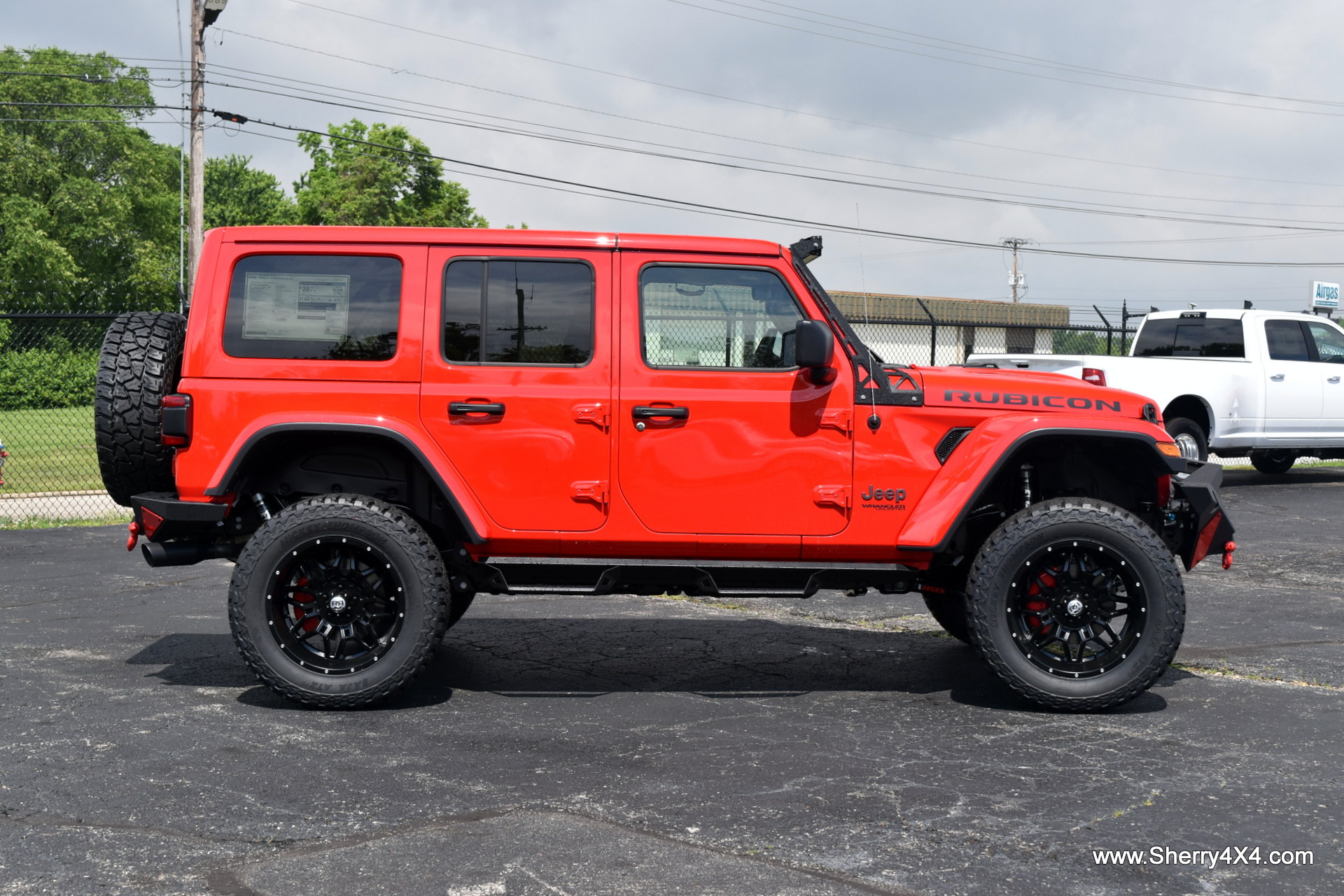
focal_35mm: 52
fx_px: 1960
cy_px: 448
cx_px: 672
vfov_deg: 25.8
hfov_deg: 37.8
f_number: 8
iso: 250
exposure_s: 1/250
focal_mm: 35
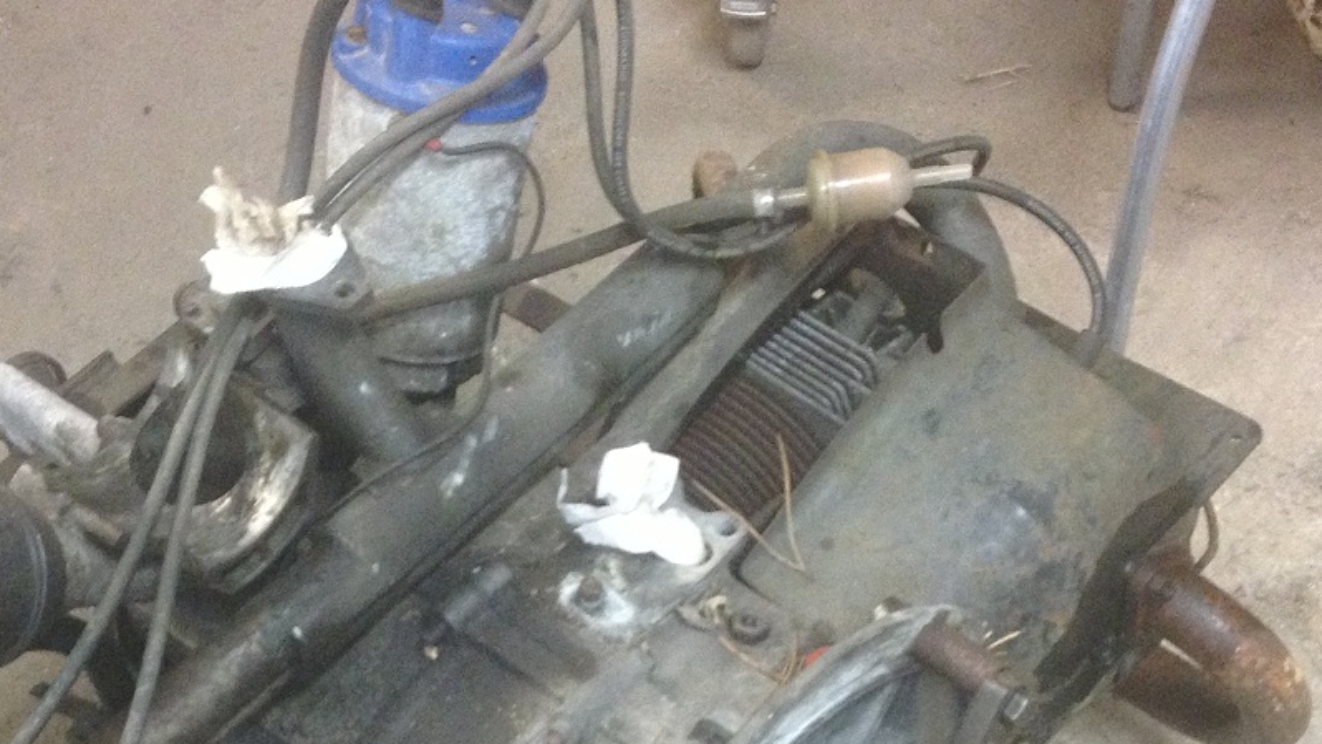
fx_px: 2734
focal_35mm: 78
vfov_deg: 15.0
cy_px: 853
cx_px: 639
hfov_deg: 27.2
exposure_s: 1/20
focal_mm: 4.28
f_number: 2.4
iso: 250
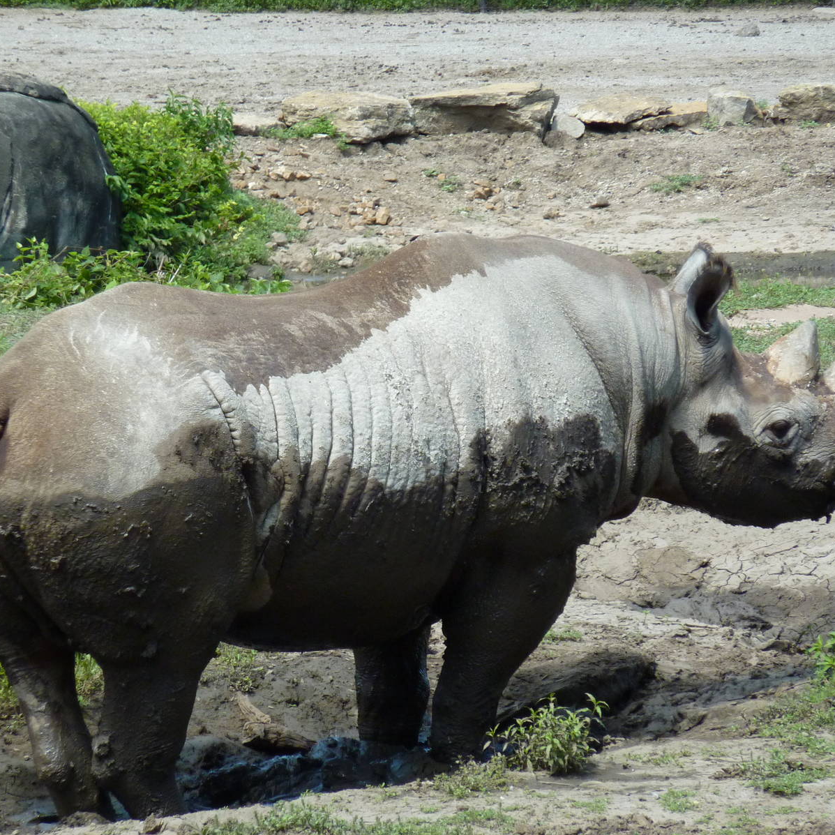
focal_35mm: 286
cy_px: 417
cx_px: 352
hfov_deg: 6.1
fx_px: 7805
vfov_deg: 6.1
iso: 200
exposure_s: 1/500
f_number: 4.7
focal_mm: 39.7
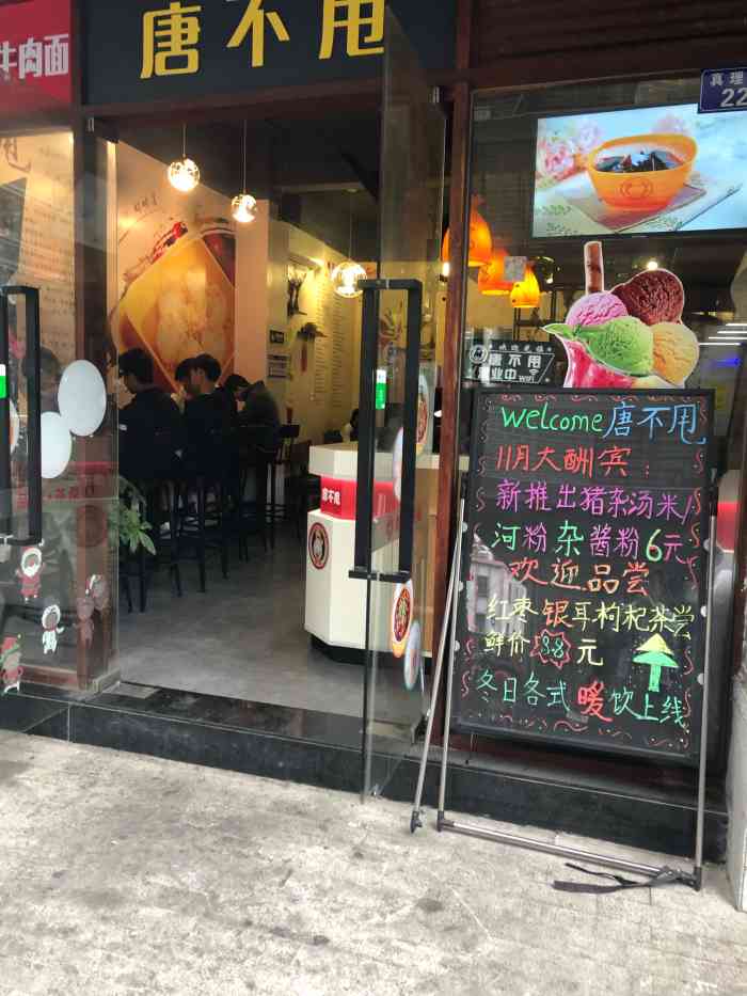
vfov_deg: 63.4
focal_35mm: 28
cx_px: 374
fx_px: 805
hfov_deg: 49.8
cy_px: 498
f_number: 1.8
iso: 40
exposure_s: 1/30
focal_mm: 3.99
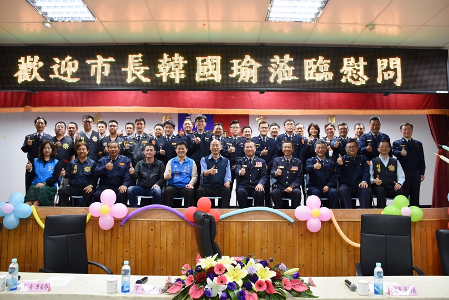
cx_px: 224
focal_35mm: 30
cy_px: 150
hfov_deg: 61.9
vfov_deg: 43.6
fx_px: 374
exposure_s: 1/60
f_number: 4
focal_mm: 20
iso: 560
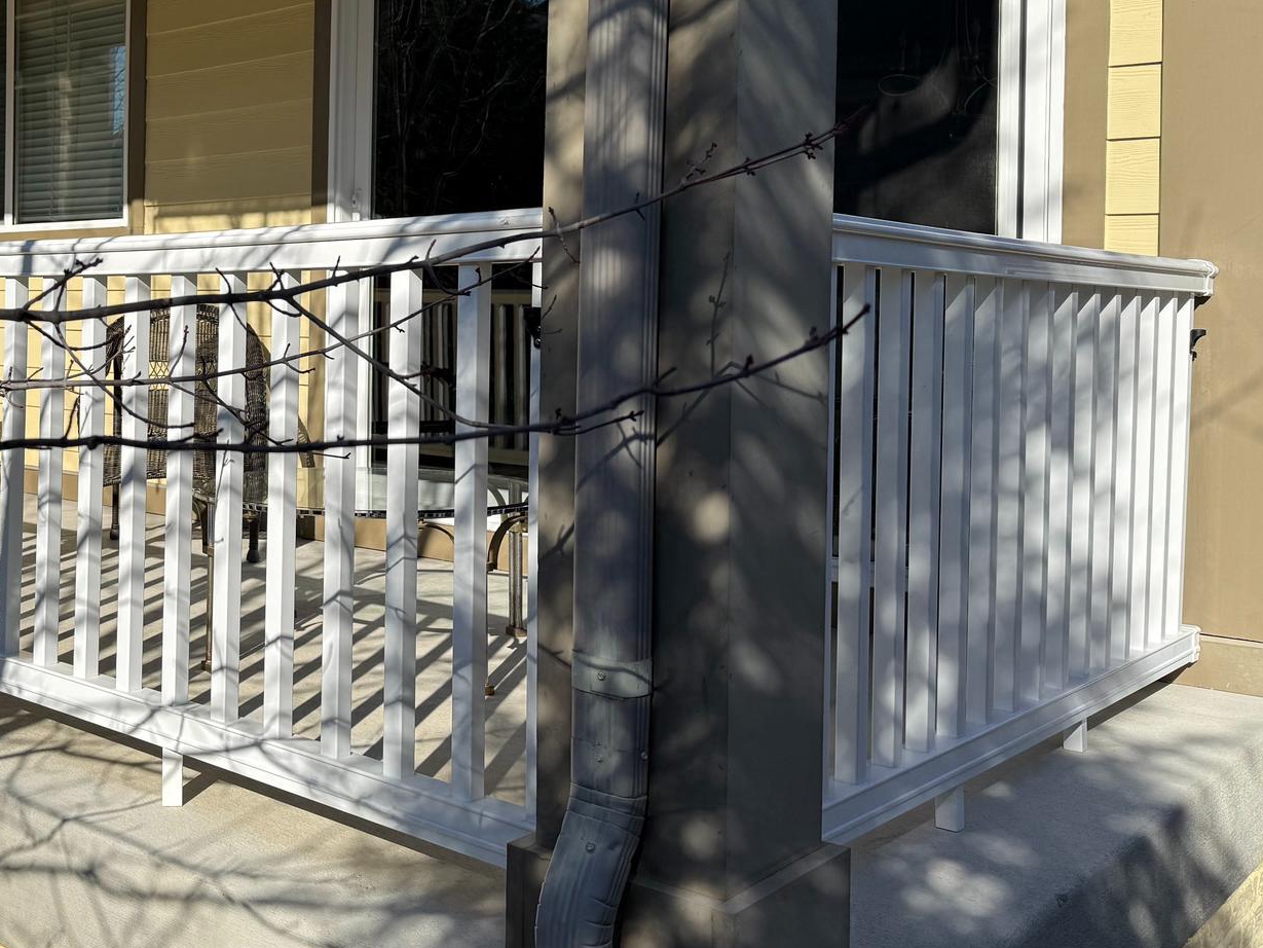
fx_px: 1460
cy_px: 312
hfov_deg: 44.3
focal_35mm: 40
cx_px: 233
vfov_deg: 35.6
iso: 80
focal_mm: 6.76
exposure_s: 1/7353
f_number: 1.78
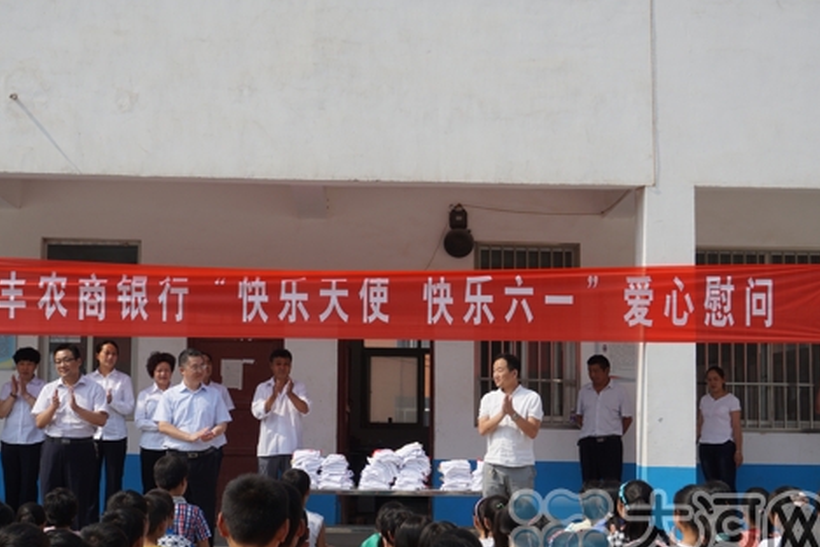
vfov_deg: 21.9
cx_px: 357
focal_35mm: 62
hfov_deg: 32.3
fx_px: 1413
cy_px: 285
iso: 100
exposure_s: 1/320
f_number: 8
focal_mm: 34
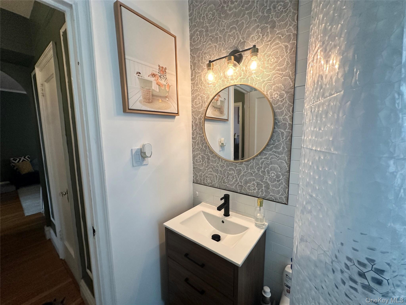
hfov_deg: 102.1
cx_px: 203
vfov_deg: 85.7
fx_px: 164
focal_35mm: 14
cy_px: 152
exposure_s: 1/120
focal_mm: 2.22
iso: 250
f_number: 2.2
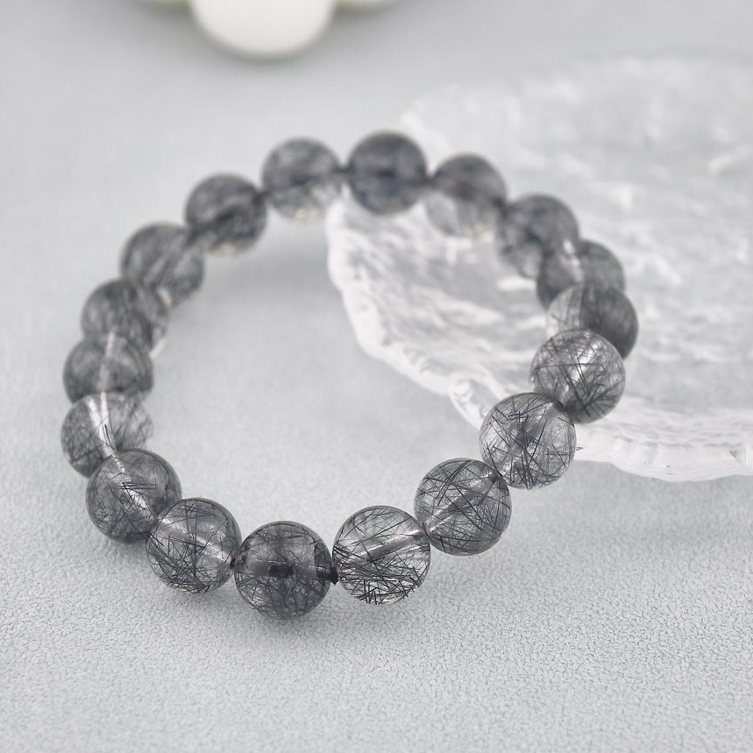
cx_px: 378
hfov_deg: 17.2
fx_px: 2486
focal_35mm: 101
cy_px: 357
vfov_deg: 17.2
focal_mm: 22.48
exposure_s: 1/160
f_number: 2.67
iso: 125
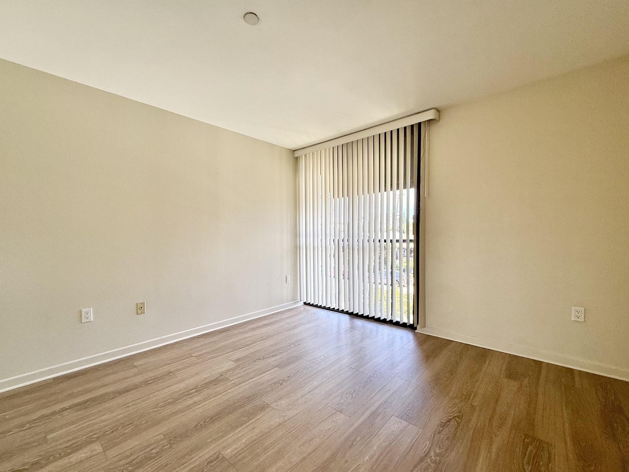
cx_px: 299
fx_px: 273
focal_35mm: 15
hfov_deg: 98.1
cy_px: 249
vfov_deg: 81.7
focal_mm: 2.22
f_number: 2.2
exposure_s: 1/120
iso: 100
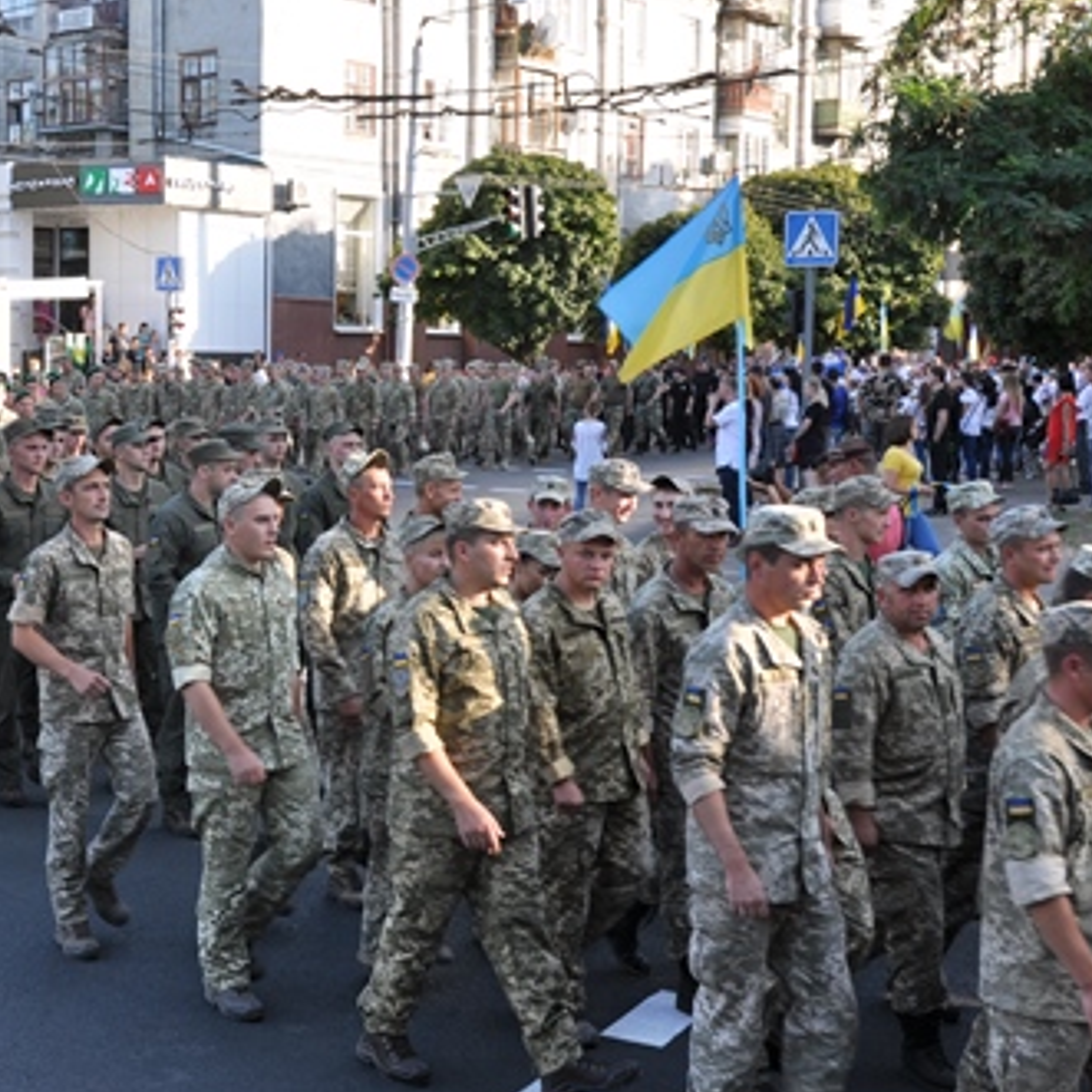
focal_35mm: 58
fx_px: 2062
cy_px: 526
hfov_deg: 29.0
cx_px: 211
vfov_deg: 29.7
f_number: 9
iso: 200
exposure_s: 1/80
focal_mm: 25
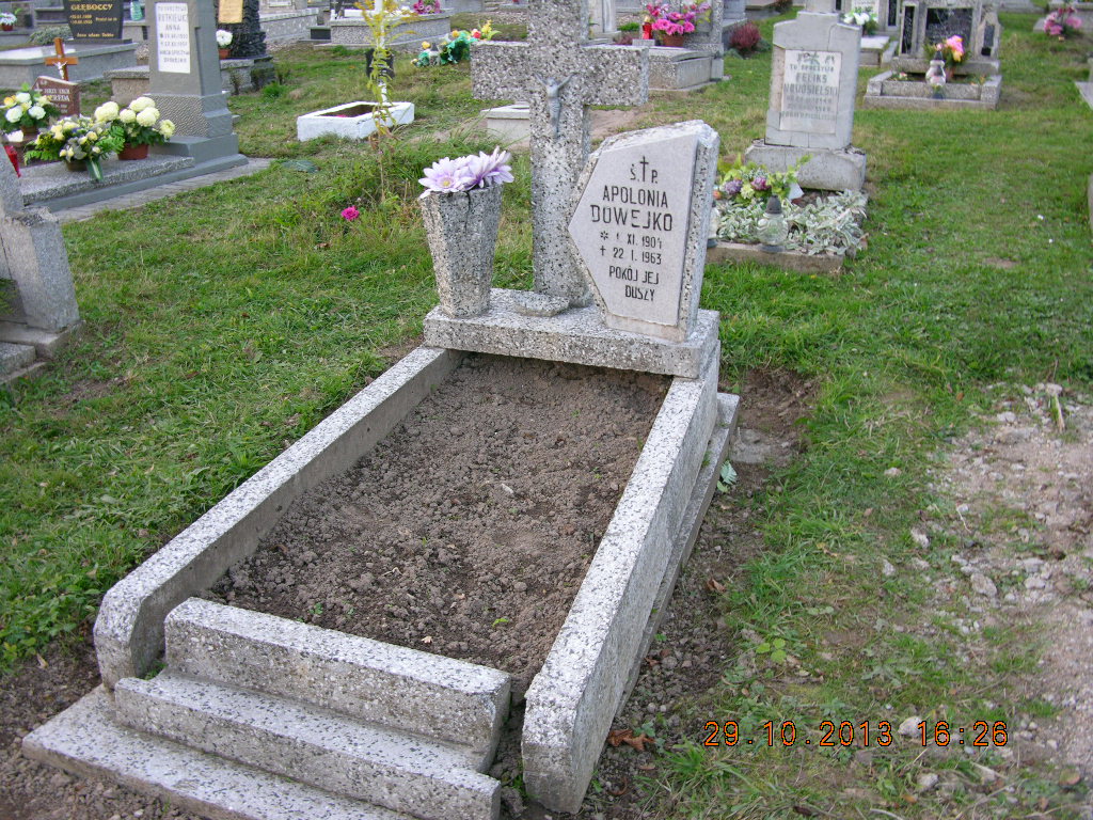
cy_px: 410
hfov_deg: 52.6
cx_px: 546
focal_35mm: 35
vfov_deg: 40.7
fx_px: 1105
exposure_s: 1/30.3
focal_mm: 8.9
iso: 86
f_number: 2.8
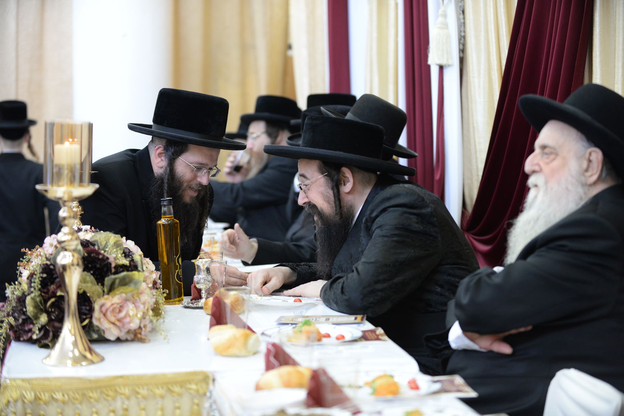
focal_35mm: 78
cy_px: 208
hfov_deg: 26.0
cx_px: 312
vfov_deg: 17.5
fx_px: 1352
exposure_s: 1/160
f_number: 2.8
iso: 2000
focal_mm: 78
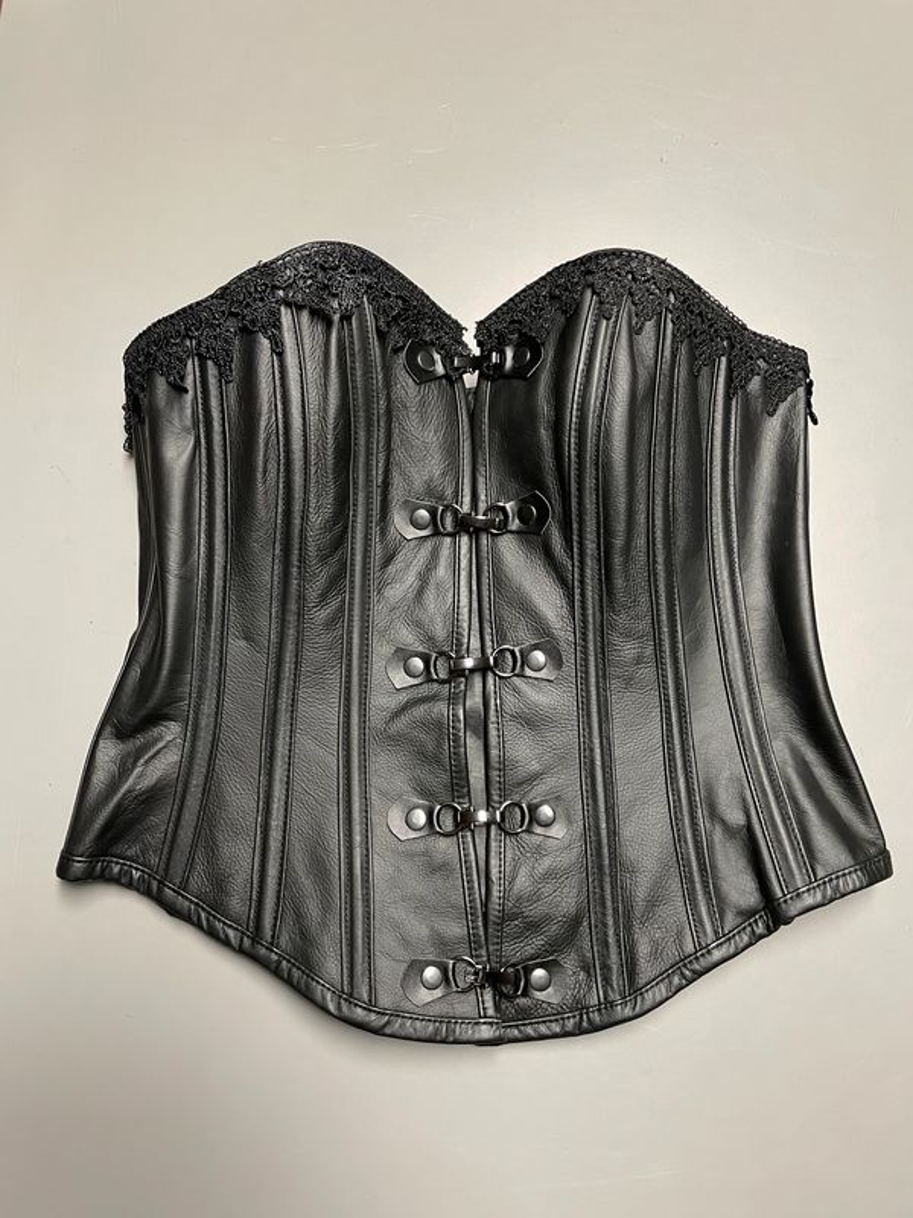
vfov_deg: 67.3
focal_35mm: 26
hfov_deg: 53.1
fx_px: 914
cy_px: 609
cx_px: 456
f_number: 1.6
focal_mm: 4.2
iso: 160
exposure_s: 1/60
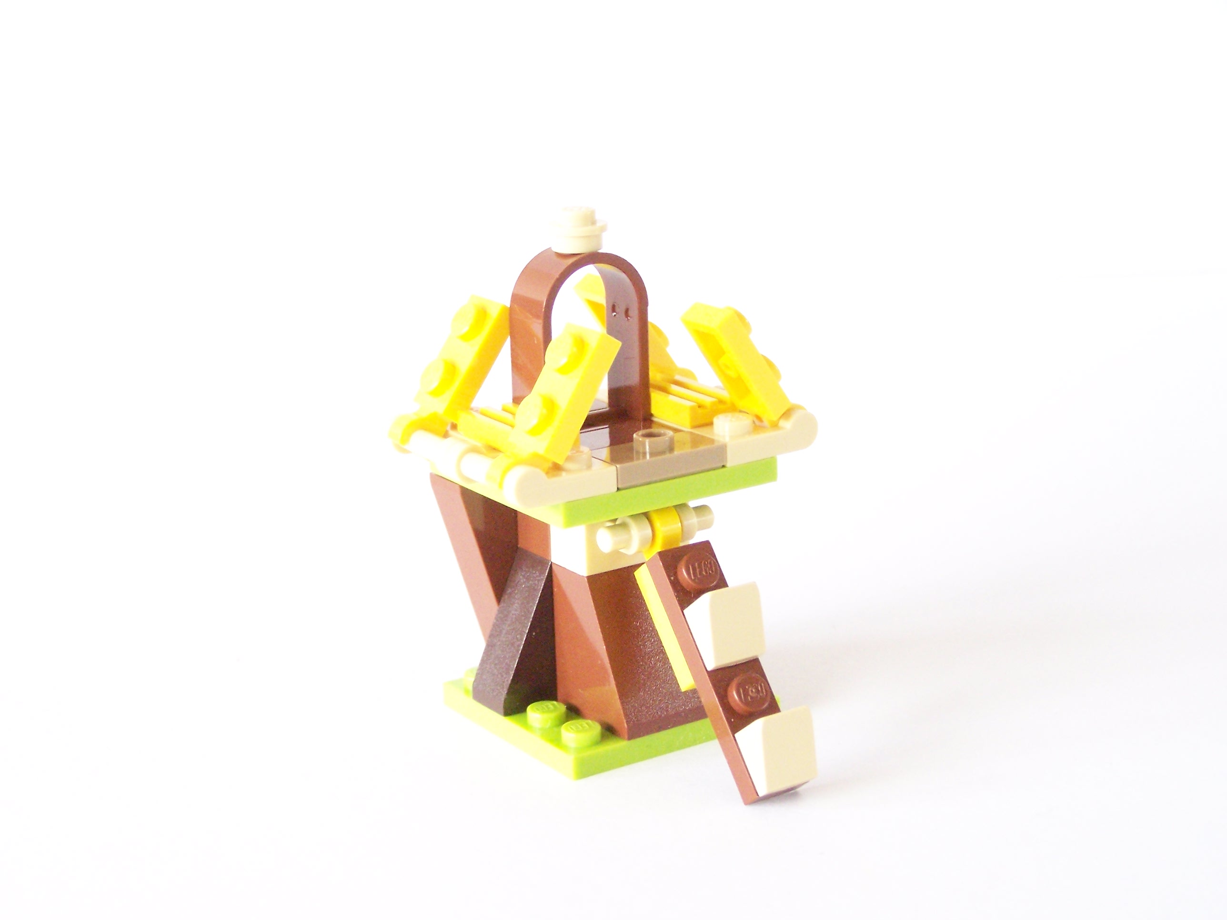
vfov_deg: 22.9
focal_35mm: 64
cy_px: 460
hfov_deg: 30.3
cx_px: 614
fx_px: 2269
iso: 400
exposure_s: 1/60
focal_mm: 10.7
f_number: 3.2
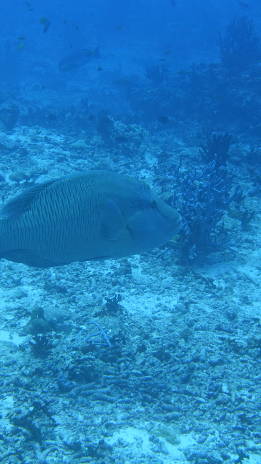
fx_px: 922
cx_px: 114
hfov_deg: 16.1
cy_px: 234
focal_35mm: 75
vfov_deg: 28.2
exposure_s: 1/125
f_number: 4
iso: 125
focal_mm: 17.27
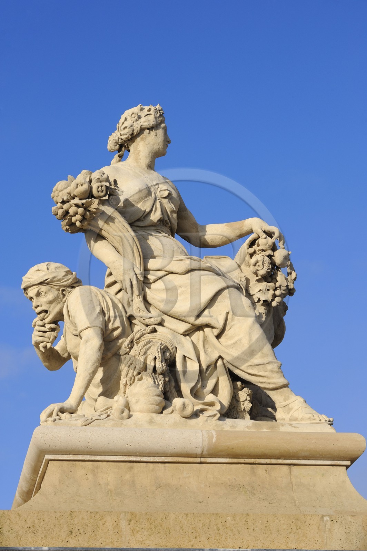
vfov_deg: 19.5
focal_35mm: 105
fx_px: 1608
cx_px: 184
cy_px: 276
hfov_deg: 13.0
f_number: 11
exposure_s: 1/320
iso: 200
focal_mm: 105
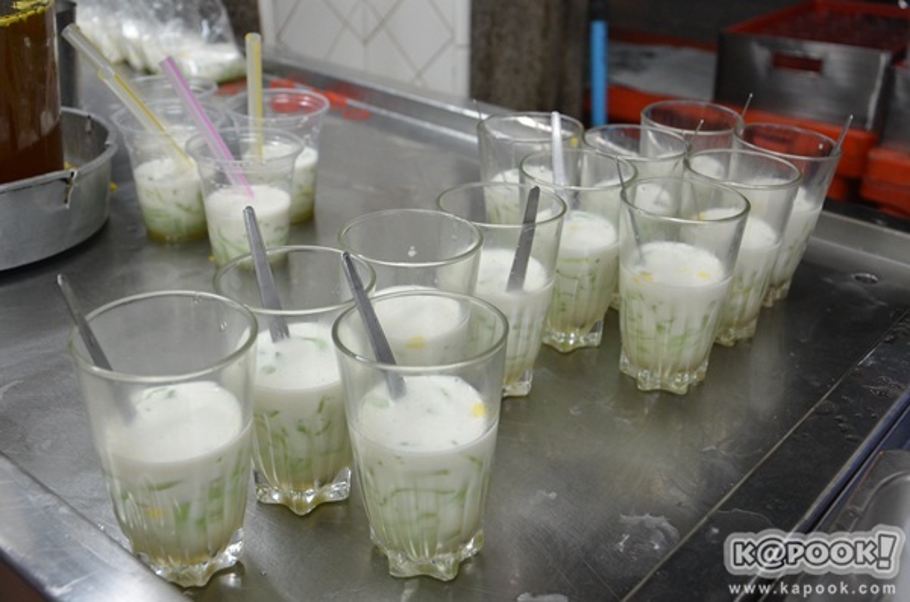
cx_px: 455
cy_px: 301
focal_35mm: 39
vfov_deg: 34.0
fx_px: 983
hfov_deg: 49.7
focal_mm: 26
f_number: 4.5
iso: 640
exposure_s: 1/30
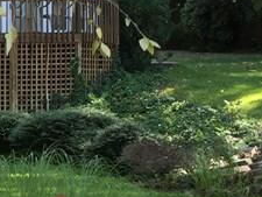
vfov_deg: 11.2
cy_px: 155
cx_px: -196
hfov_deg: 13.5
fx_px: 1000
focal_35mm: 132
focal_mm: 4.15
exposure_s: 1/124
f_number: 2.2
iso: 32
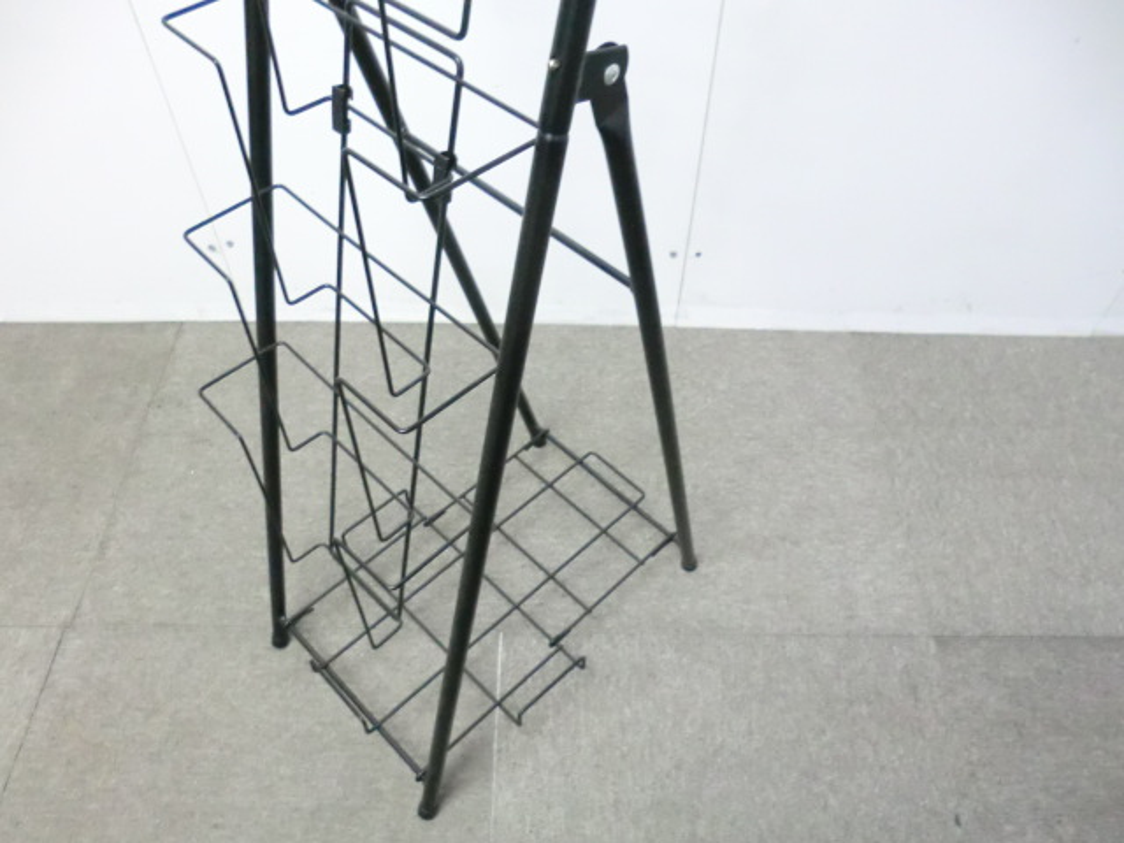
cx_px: 562
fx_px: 877
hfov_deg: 65.3
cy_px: 422
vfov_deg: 51.4
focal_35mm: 27
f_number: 3.2
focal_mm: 4.9
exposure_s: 1/30
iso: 800
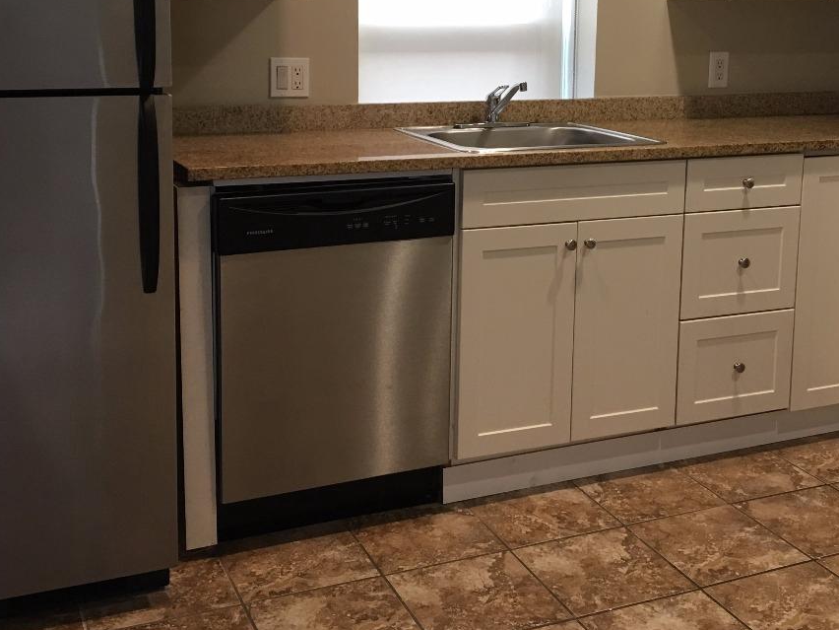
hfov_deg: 38.9
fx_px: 1188
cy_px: 172
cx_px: 464
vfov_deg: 29.3
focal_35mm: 49
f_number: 2.2
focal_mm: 4.15
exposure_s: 1/30
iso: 80
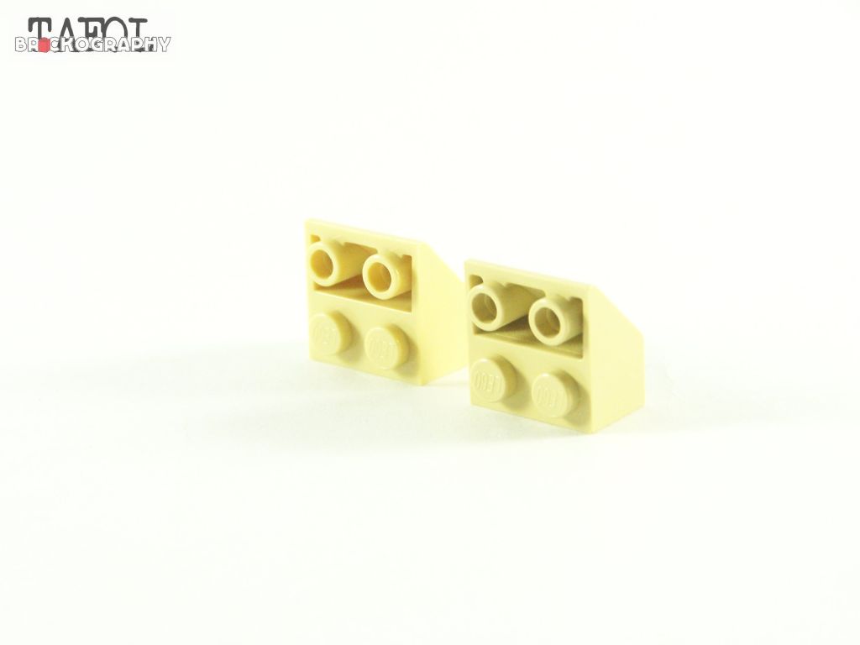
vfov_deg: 12.7
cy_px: 322
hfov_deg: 16.8
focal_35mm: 117
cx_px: 430
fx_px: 2907
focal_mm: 19.4
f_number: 4
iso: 400
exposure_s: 1/60
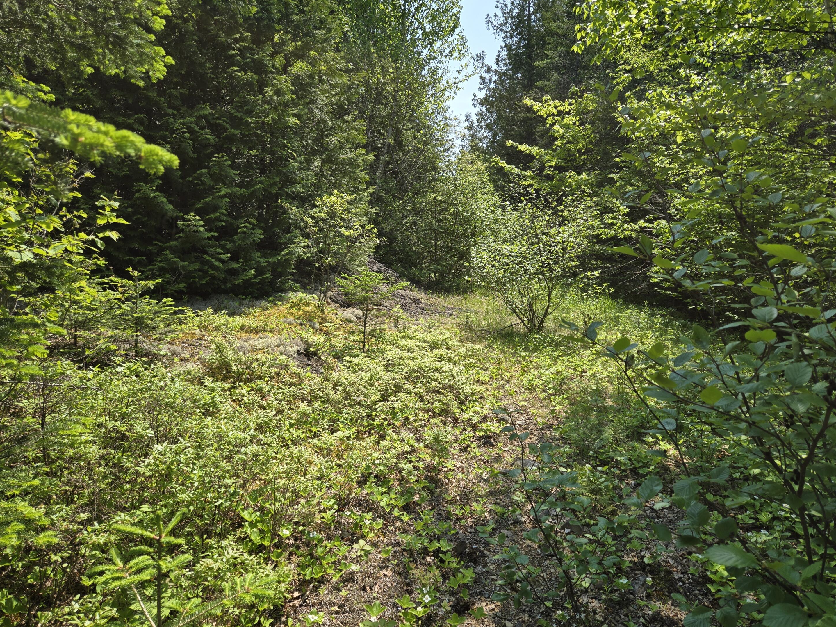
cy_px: 314
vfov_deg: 56.8
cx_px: 430
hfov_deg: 71.6
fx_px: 580
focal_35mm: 24
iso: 25
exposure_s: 1/1129
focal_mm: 5.4
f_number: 1.8
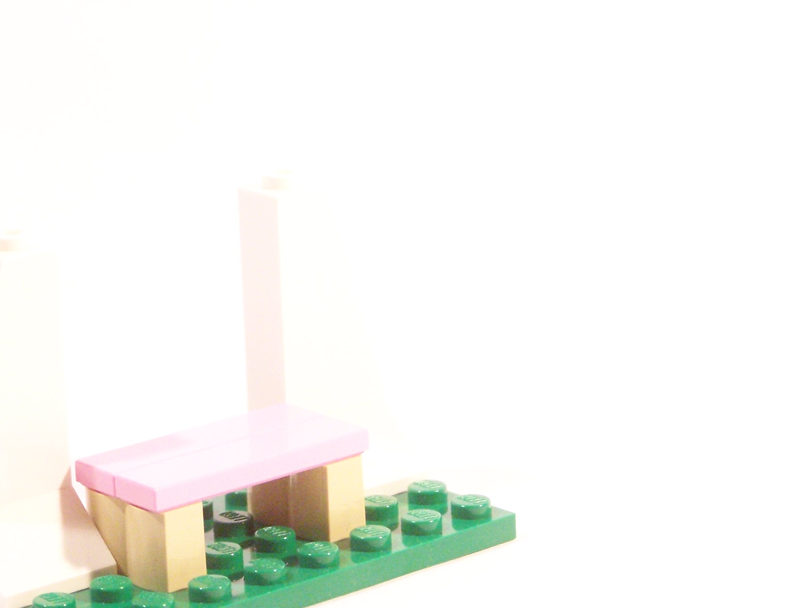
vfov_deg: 10.6
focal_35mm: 140
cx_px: 230
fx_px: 3280
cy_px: 328
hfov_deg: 14.1
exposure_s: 1/30
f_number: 3.6
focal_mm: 15.6
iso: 400
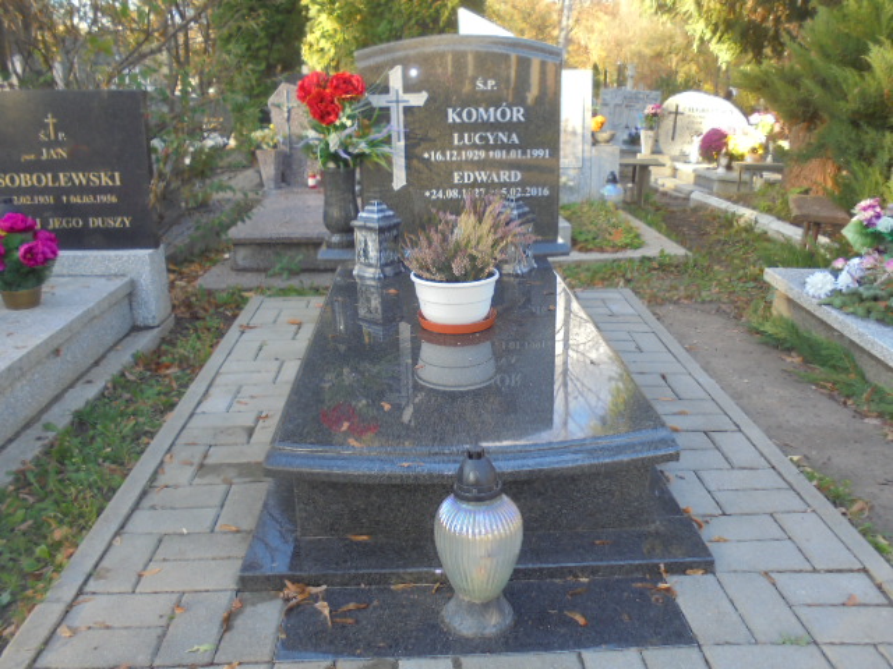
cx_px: 446
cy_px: 334
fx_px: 748
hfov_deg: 61.7
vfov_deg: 48.2
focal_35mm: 29
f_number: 3.7
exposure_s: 1/60
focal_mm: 5.3
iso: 100
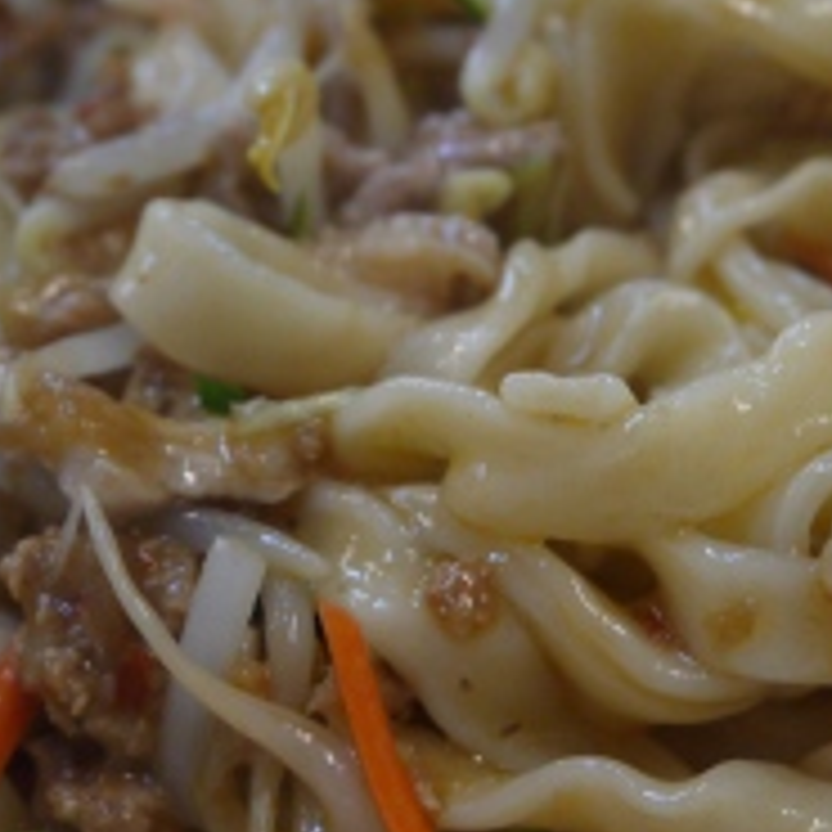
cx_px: 612
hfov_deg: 22.3
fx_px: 2094
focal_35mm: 77
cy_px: 463
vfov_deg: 22.5
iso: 800
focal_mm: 18
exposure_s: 1/60
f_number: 4.2
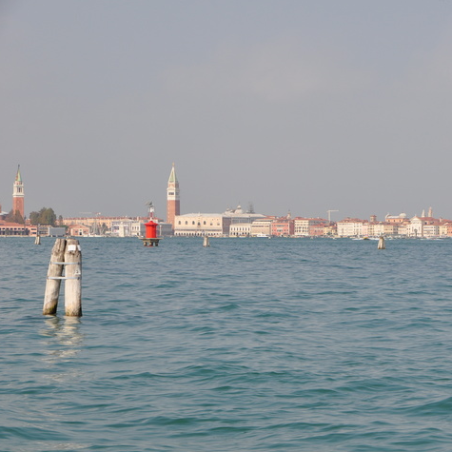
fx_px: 1773
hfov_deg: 14.5
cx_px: 341
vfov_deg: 14.5
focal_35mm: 120
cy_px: 226
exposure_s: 1/400
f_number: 11
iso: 200
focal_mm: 62
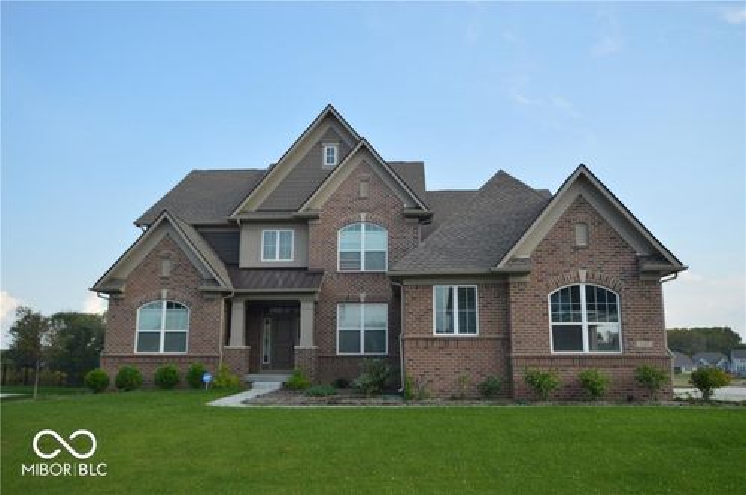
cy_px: 248
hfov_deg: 62.0
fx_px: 621
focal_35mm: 30
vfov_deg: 43.5
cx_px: 373
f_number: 7.1
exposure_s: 1/200
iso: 100
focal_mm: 20
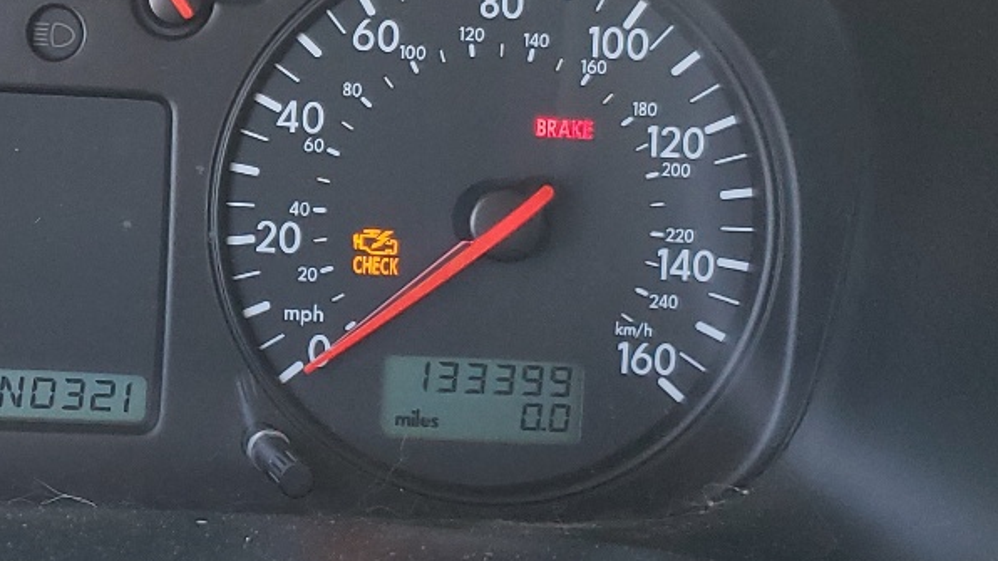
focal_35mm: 76
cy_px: 111
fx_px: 2011
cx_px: 47
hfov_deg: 26.6
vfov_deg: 15.8
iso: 82
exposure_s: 1/100
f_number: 1.5
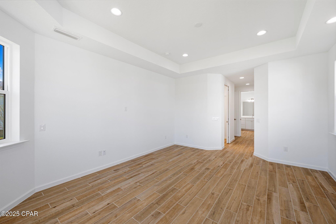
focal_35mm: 14
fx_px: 131
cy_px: 112
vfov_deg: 81.2
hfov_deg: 104.3
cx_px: 168
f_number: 10
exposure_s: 1/20
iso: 500
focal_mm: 14
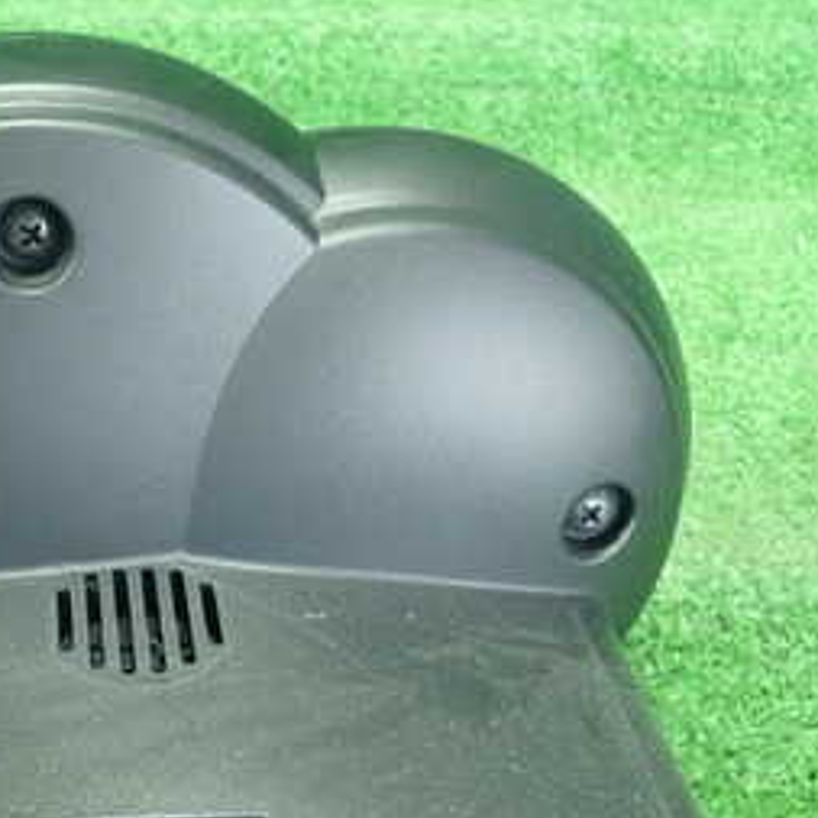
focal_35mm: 63
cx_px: 100
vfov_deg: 26.9
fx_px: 1684
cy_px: 621
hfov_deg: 26.5
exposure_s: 1/125
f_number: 2.3
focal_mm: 5.5
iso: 800
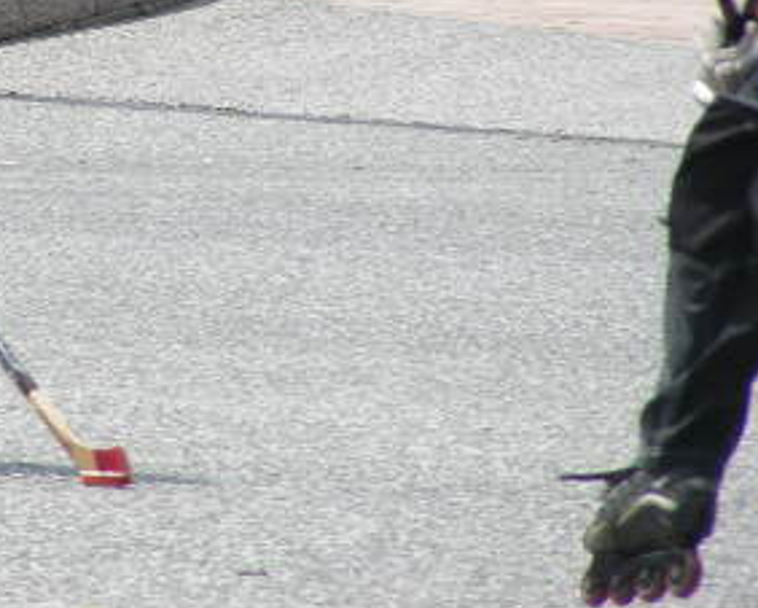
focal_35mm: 841
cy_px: 59
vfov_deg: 1.8
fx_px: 18880
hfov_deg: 2.3
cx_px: -16
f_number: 4
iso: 50
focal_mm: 63.3
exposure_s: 1/363
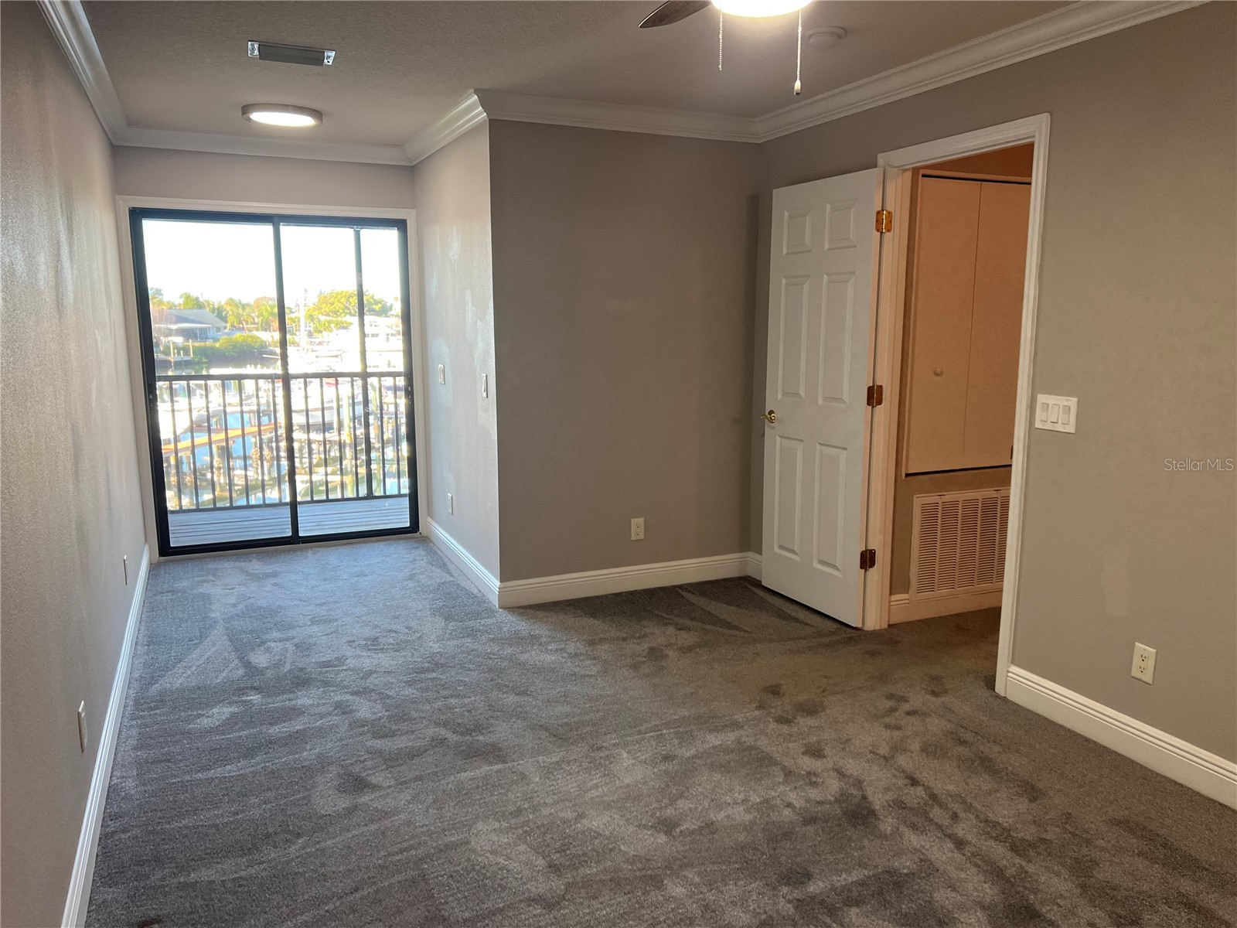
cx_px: 618
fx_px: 929
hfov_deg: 67.3
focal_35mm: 26
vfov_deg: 53.1
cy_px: 464
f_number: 1.5
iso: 100
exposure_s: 1/120
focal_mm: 5.7
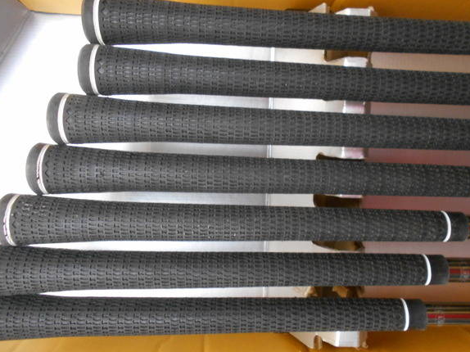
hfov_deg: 61.6
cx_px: 255
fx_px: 394
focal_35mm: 29
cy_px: 163
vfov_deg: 48.2
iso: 400
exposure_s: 1/25
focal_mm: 4.6
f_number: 3.2
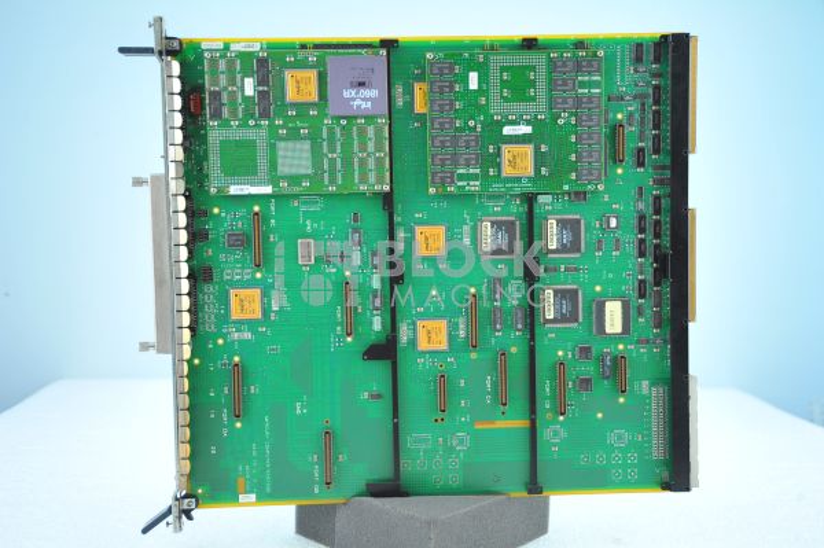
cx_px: 412
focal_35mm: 50
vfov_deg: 26.9
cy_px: 274
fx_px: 1143
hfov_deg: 39.6
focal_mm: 50
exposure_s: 1/100
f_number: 4.8
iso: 800
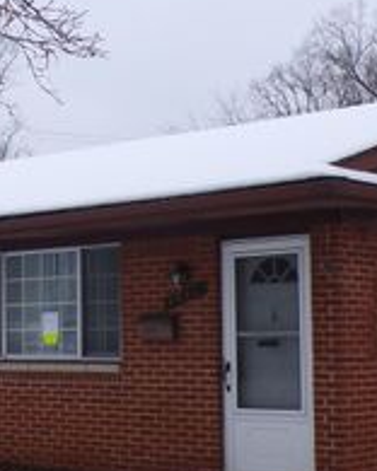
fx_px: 1116
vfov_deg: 23.8
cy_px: 262
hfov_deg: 19.2
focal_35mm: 80
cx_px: 155
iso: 100
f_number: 4.8
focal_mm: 5.8
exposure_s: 1/280
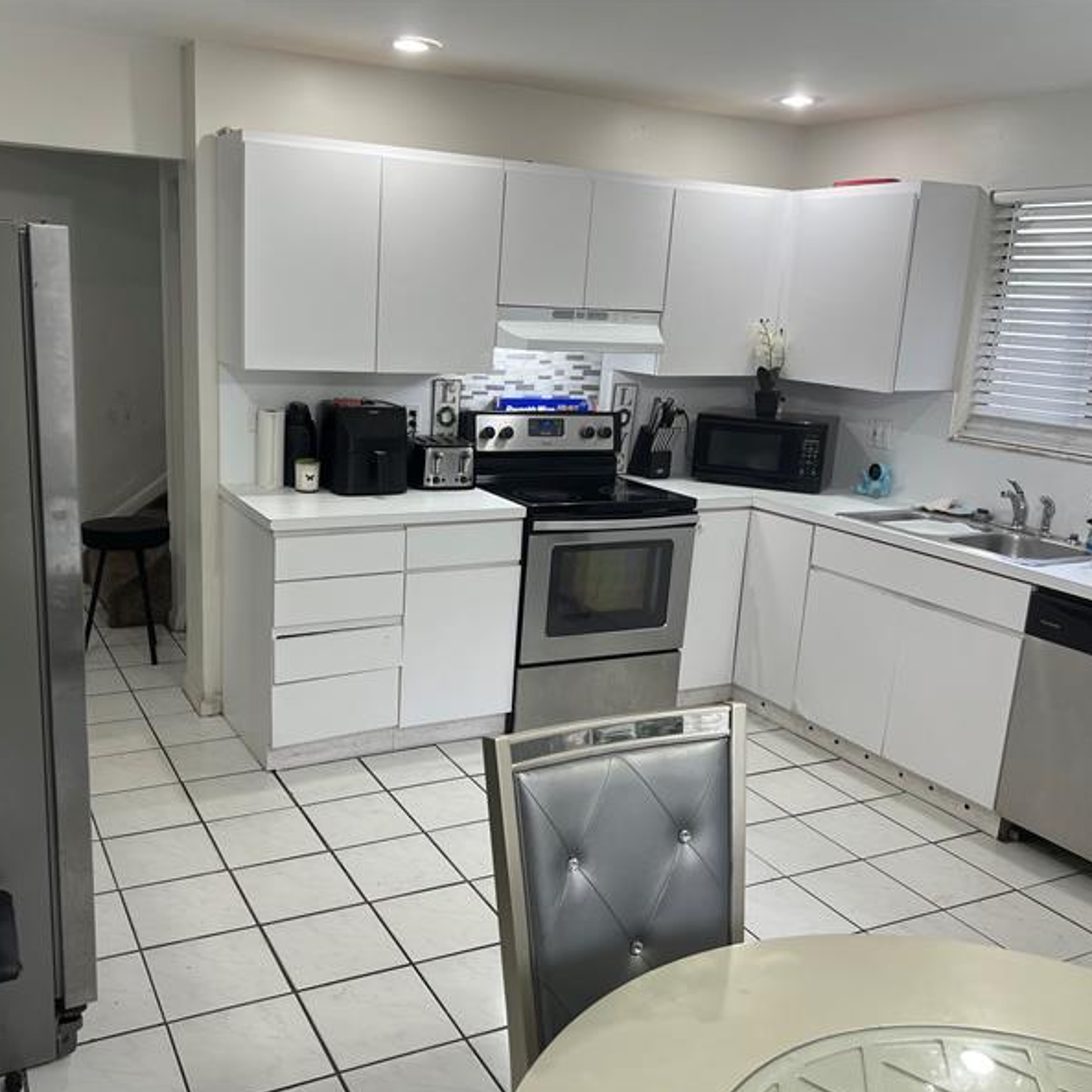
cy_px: 545
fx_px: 1106
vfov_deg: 52.5
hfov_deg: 52.3
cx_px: 451
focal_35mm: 31
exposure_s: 1/120
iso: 64
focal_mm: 5.7
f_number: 1.5
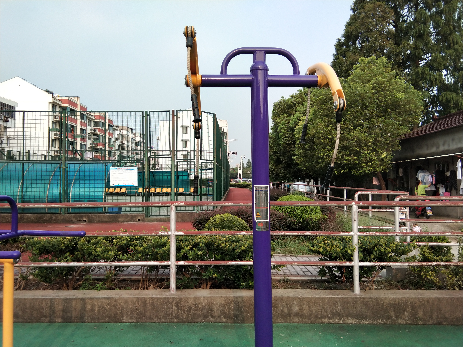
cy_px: 174
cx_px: 232
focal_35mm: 31
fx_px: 415
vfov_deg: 45.4
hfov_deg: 58.4
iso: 50
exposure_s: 1/375
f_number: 2.2
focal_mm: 3.69
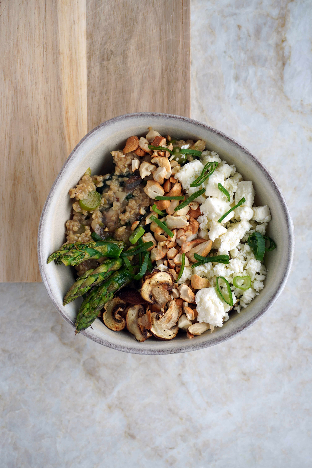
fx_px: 663
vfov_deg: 38.9
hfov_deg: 26.5
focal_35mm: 51
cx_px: 156
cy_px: 234
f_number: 5.6
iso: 100
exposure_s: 1/60
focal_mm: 34
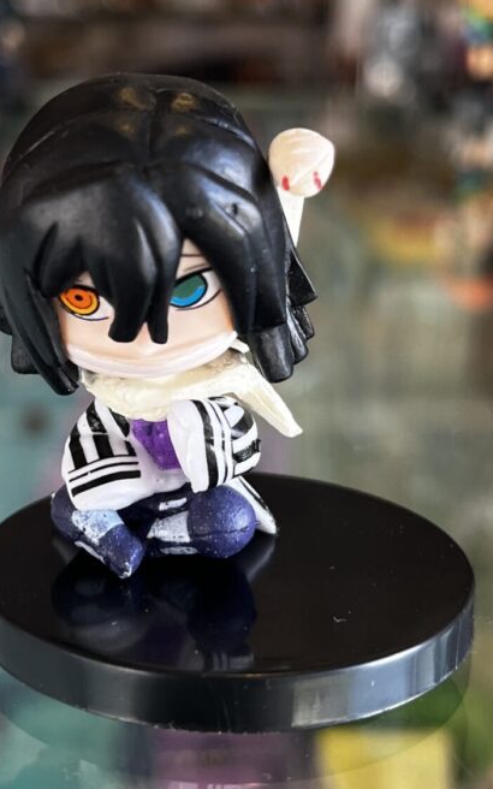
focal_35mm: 28
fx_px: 602
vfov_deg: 66.5
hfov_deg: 44.5
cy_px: 399
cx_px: 216
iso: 80
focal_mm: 5.1
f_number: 1.6
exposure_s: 1/100
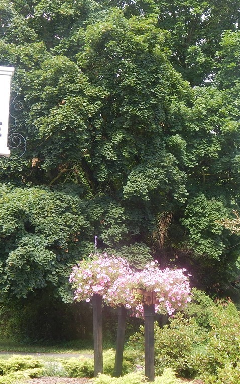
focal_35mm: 61
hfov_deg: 21.2
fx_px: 638
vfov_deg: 33.5
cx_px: 149
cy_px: 192
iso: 125
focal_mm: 7.7
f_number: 3.6
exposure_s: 1/200
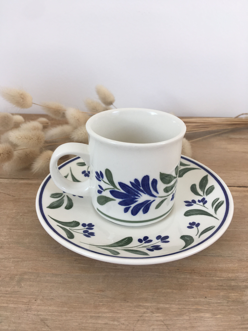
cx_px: 124
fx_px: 277
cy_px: 166
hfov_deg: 48.2
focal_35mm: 29
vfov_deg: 61.7
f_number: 2.2
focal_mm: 4.15
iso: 25
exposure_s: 1/50
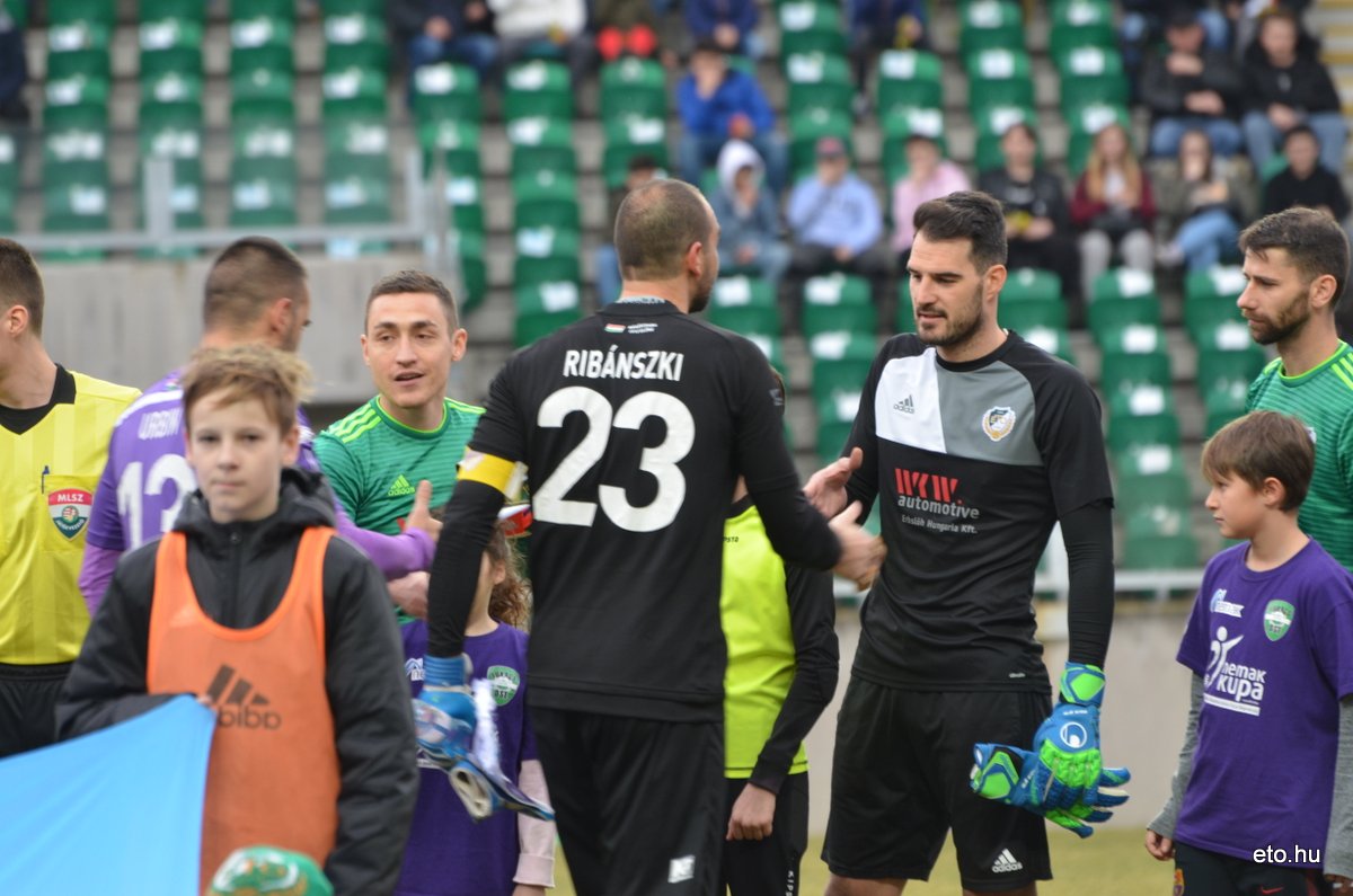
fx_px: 14066
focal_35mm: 375
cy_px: 448
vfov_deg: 3.7
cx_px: 676
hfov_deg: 5.5
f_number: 5.6
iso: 400
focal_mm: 250
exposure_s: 1/80
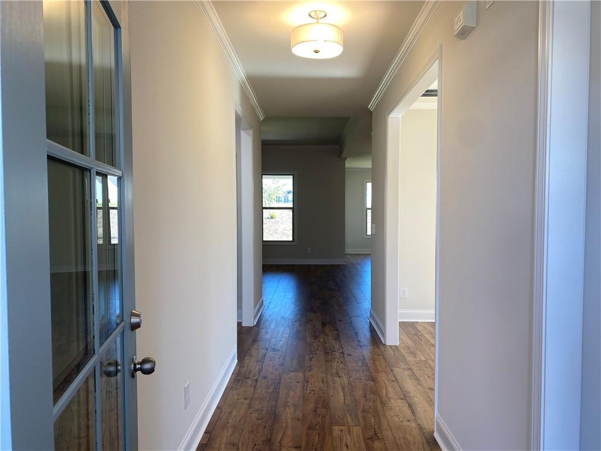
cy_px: 226
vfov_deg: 53.1
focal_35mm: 26
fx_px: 451
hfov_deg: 67.3
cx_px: 300
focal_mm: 4.25
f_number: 1.8
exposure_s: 1/120
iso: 50
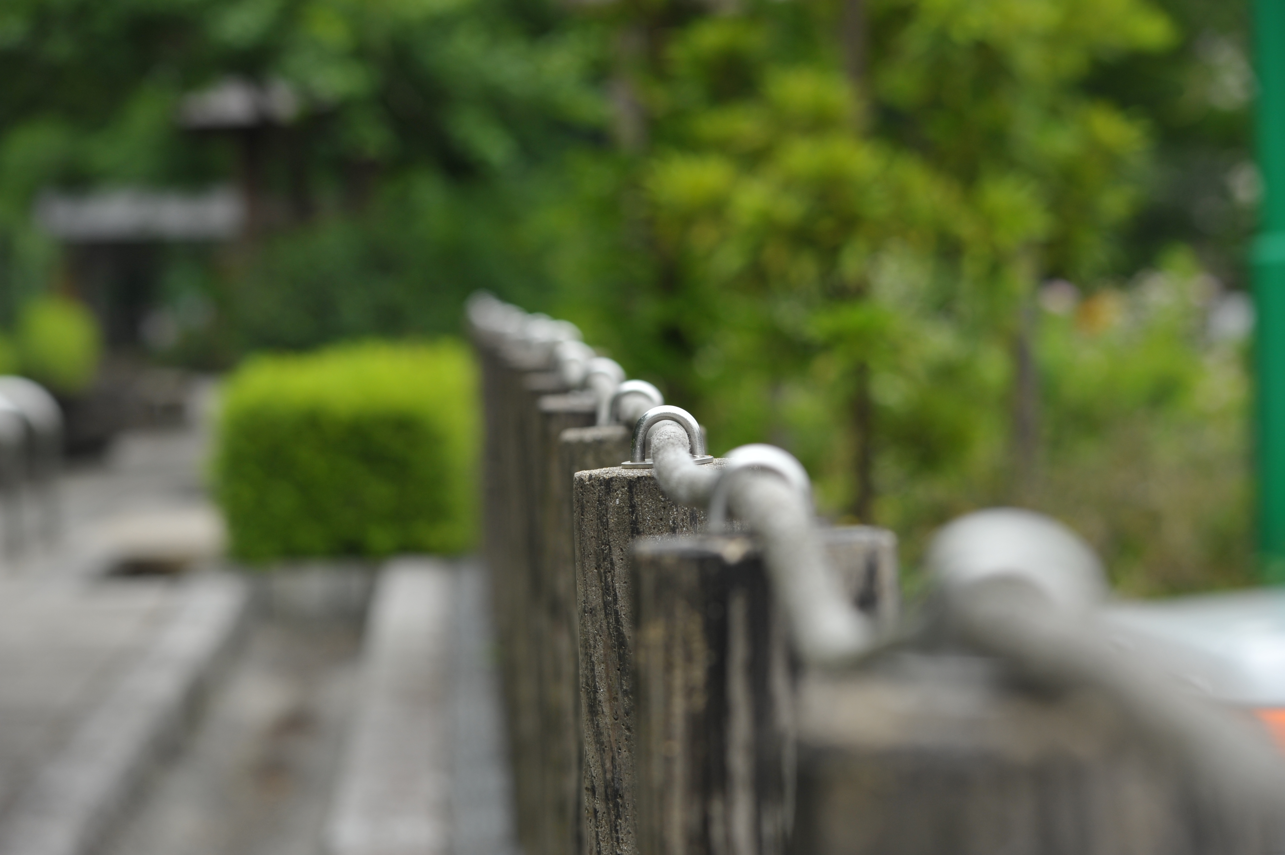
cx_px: 642
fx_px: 5351
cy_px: 428
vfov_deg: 9.1
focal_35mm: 150
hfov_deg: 13.7
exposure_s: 1/320
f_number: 8
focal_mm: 150
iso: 400
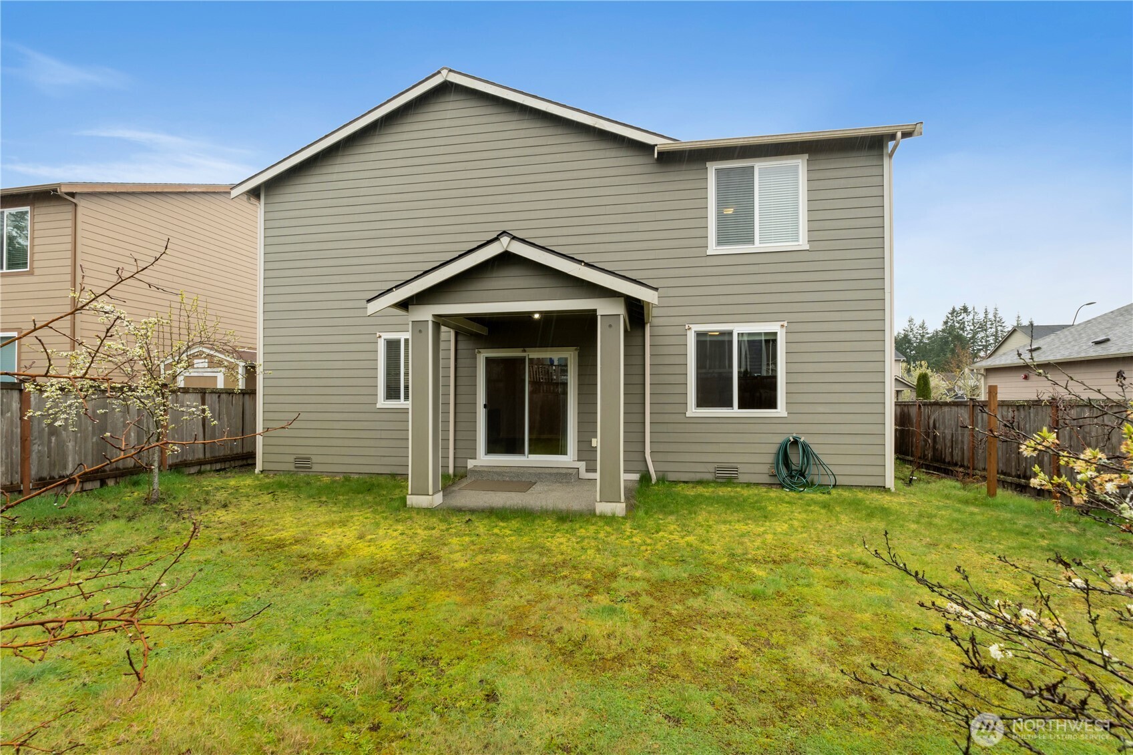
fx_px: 496
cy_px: 378
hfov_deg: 97.6
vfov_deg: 74.6
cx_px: 566
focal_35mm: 16
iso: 400
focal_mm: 10.5
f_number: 9
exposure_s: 1/40
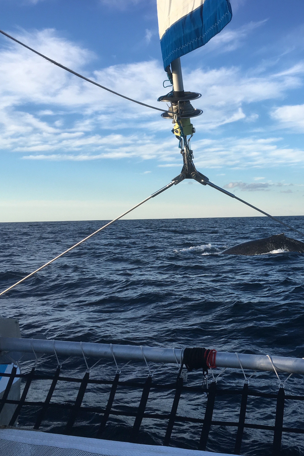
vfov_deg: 47.4
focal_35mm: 41
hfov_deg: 32.0
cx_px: 228
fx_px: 519
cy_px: 224
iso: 25
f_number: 2.2
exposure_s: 1/746
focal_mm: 4.15
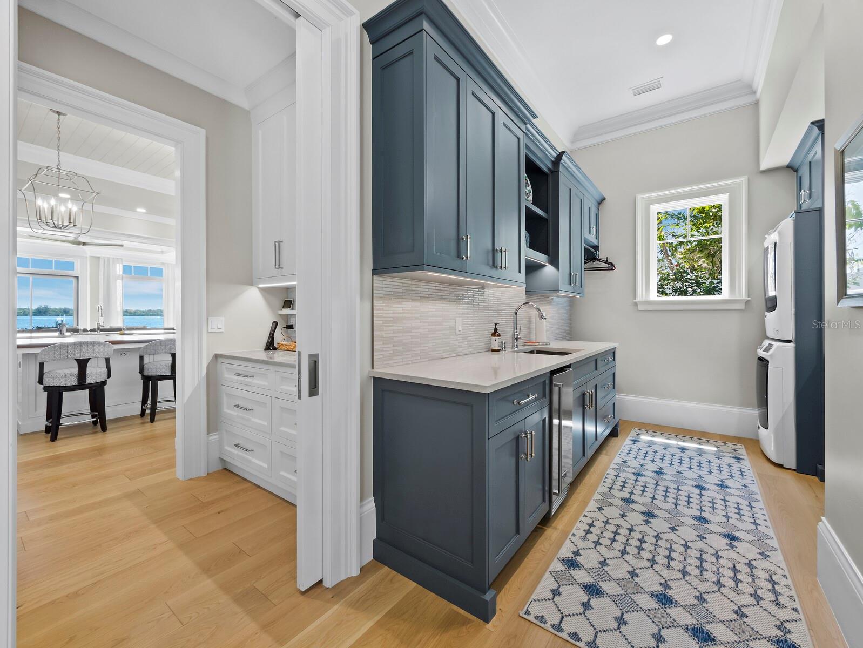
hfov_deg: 102.0
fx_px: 349
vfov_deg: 85.7
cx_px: 432
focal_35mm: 14
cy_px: 324
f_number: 11
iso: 400
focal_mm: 7
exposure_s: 1/2
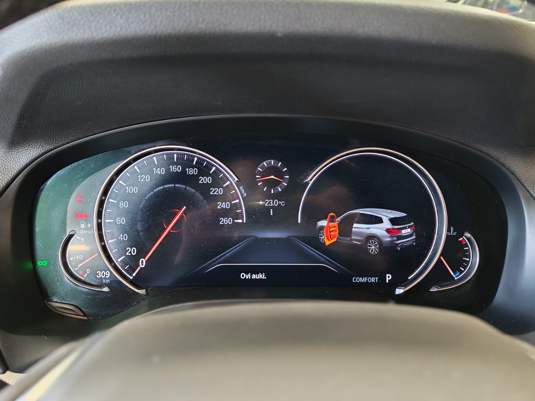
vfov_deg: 45.4
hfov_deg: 58.4
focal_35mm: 31
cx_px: 268
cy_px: 200
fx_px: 479
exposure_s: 1/50
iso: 1853
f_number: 1.9
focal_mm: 6.12
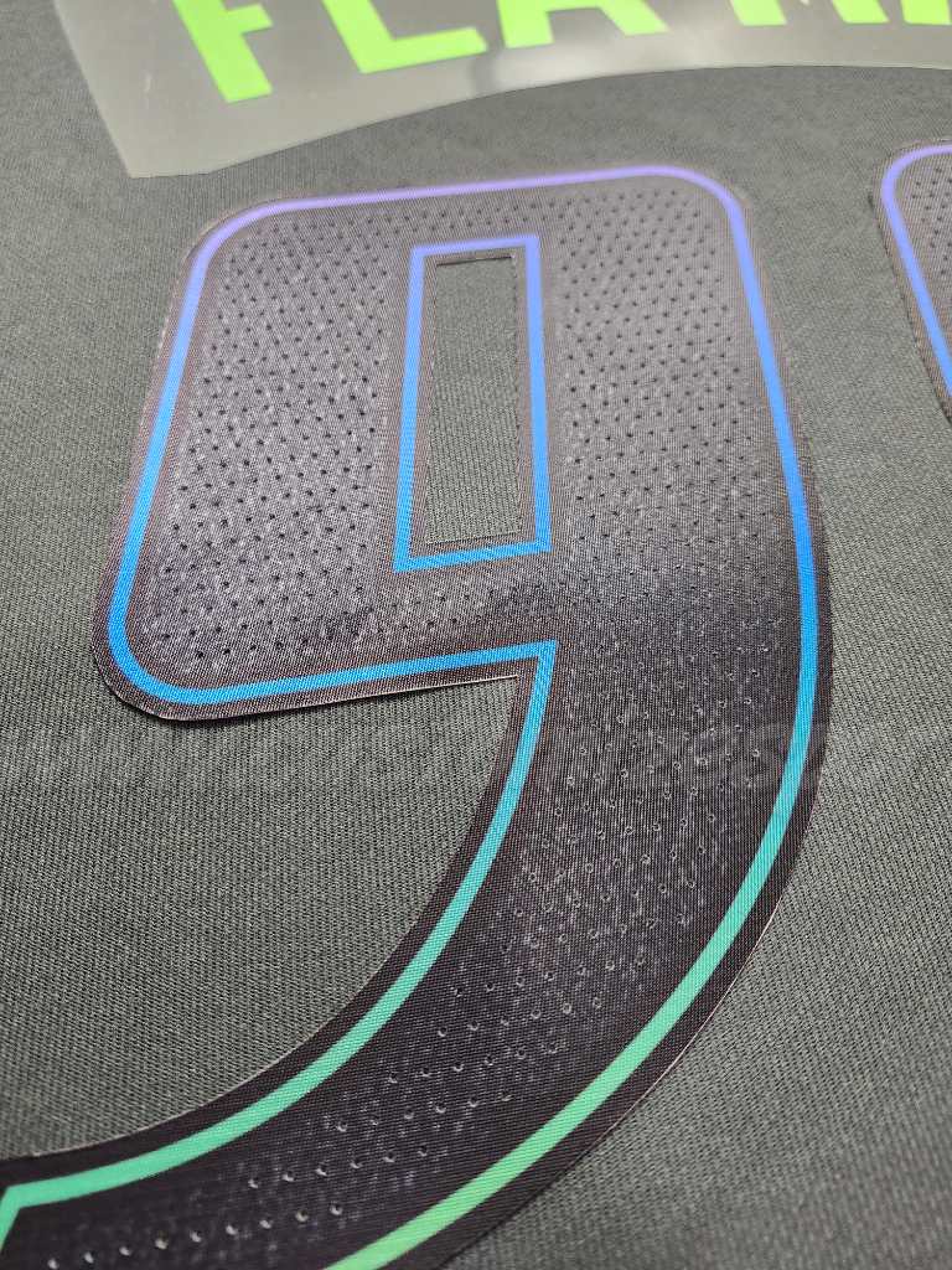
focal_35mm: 23
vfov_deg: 73.9
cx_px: 476
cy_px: 635
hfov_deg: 58.9
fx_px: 843
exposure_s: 1/120
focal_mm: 5.54
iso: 500
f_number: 1.8
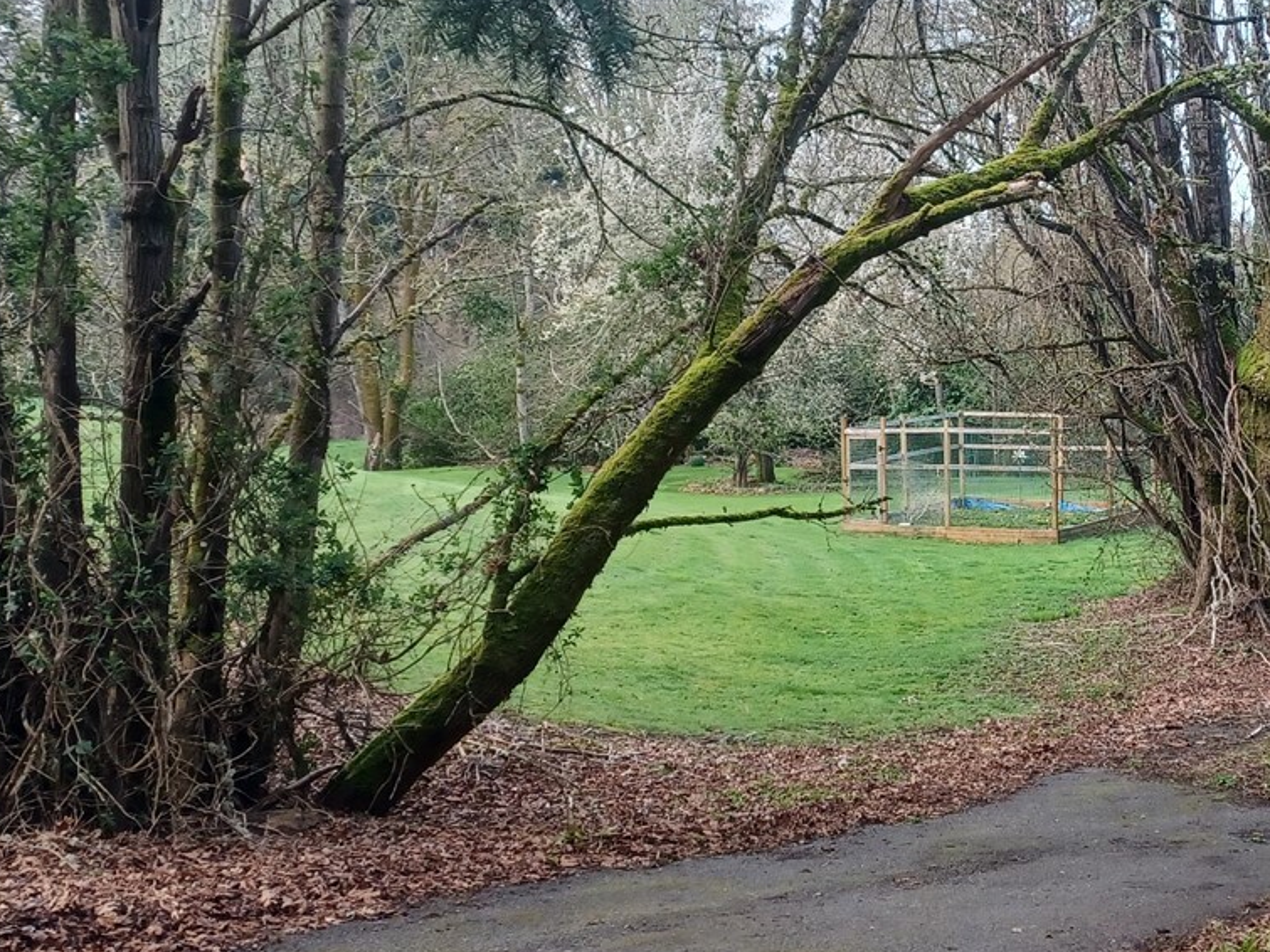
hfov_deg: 34.8
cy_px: 352
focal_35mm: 53
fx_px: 1944
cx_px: 1055
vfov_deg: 27.4
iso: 50
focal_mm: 4.6
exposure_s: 1/120
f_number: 1.8
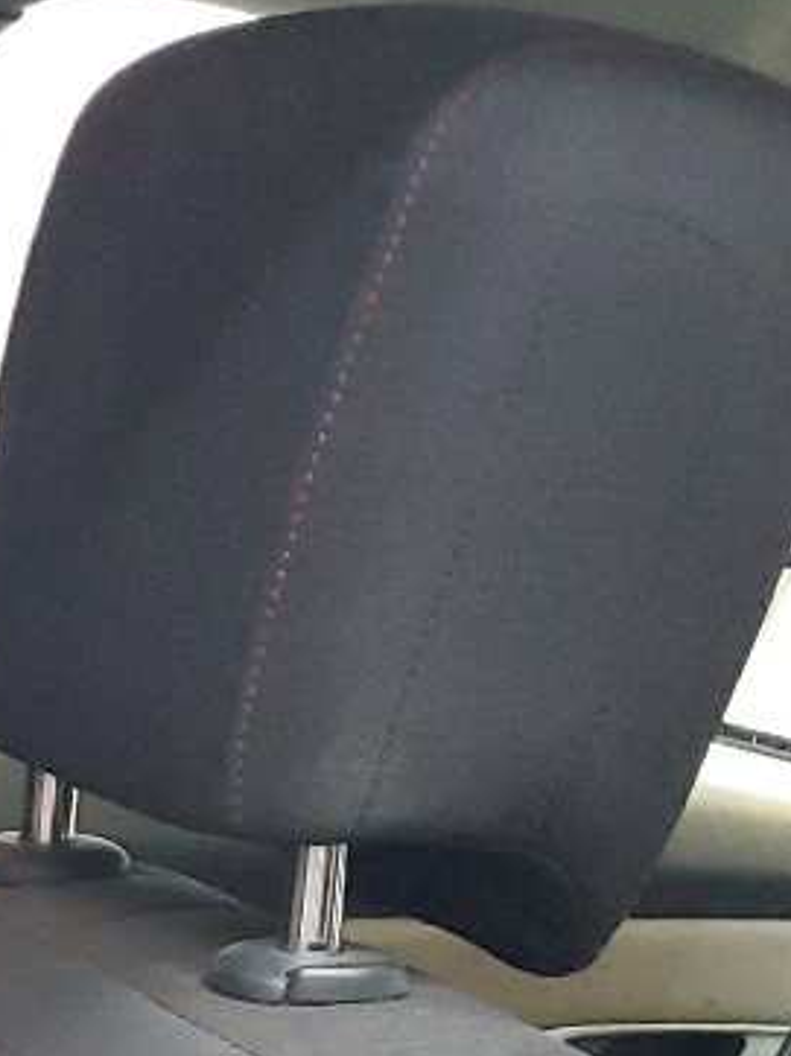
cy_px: 1435
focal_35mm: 115
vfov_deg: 16.1
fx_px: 3508
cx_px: -1065
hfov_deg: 11.0
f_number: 1.5
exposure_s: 1/40
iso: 289
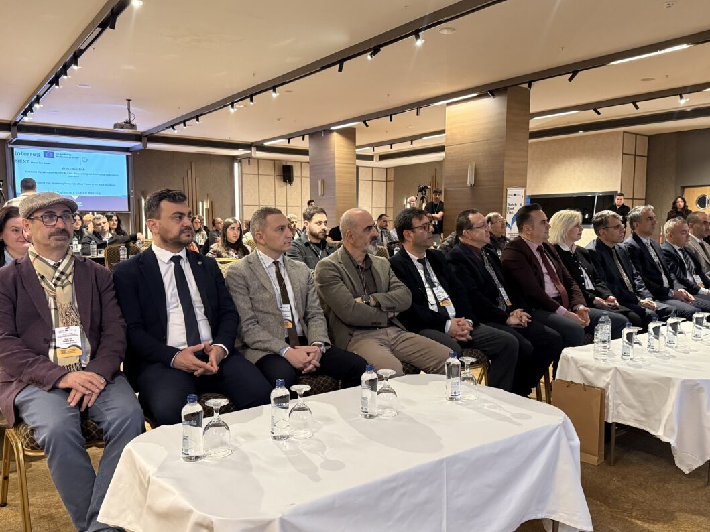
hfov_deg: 61.7
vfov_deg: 48.2
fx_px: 595
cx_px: 365
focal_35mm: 29
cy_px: 278
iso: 640
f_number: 1.78
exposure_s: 1/50
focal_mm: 6.76
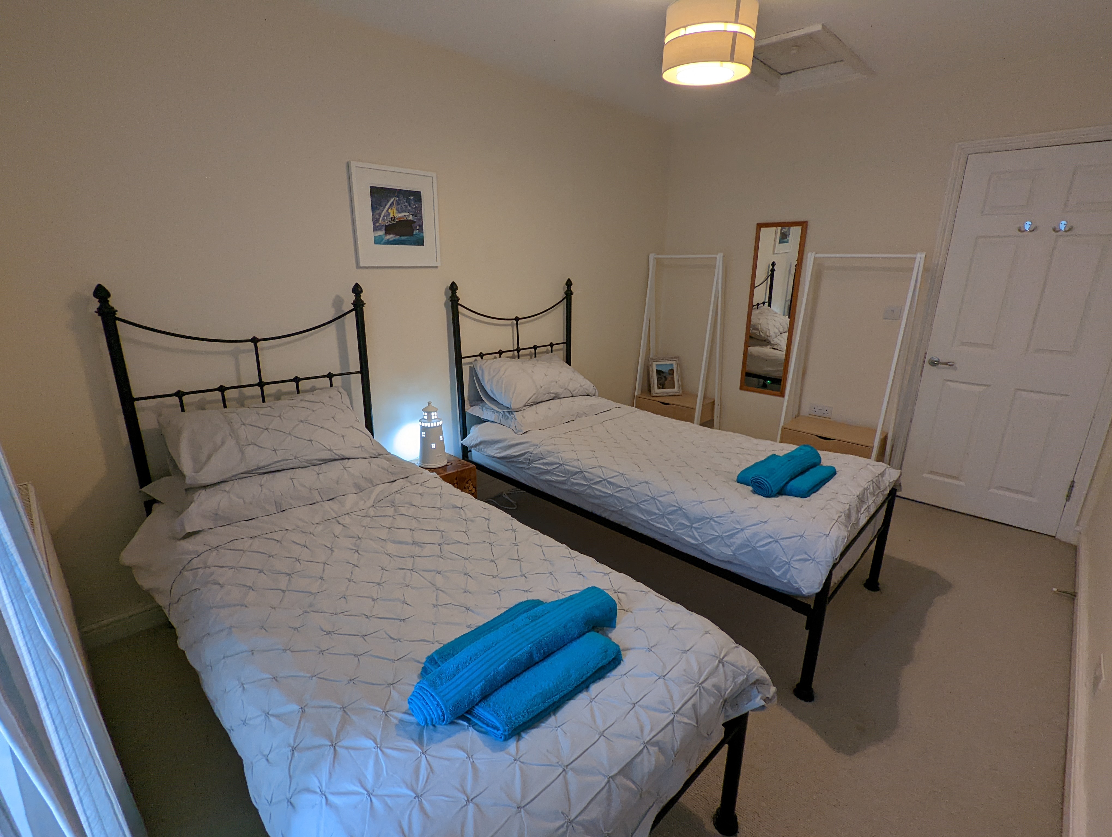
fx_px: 515
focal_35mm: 16
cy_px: 418
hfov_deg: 94.4
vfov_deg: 78.2
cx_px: 556
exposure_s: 1/31.7
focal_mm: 2.35
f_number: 2.2
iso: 266
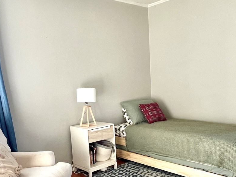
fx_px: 232
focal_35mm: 34
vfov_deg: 41.1
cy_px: 122
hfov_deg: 53.9
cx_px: 112
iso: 160
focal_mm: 1.57
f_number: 1.8
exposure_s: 1/60
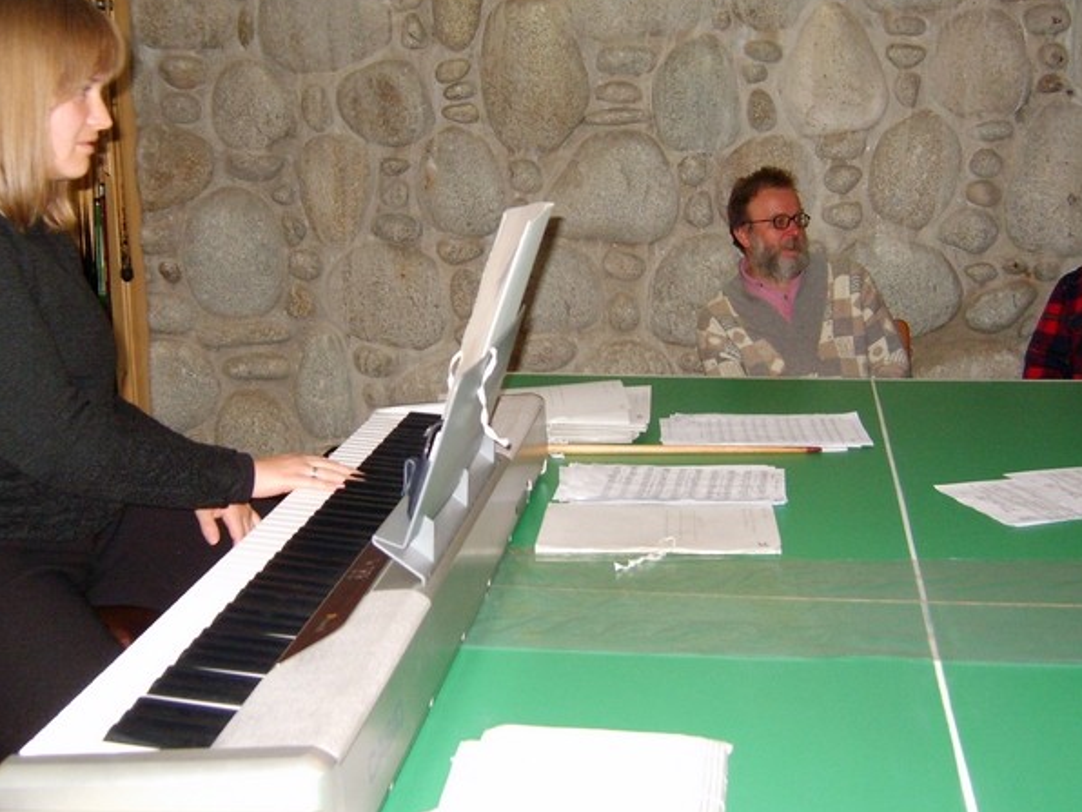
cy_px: 343
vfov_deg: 30.8
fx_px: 1469
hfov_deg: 40.4
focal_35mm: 47
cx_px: 521
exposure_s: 1/125
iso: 200
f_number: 2.8
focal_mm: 7.4
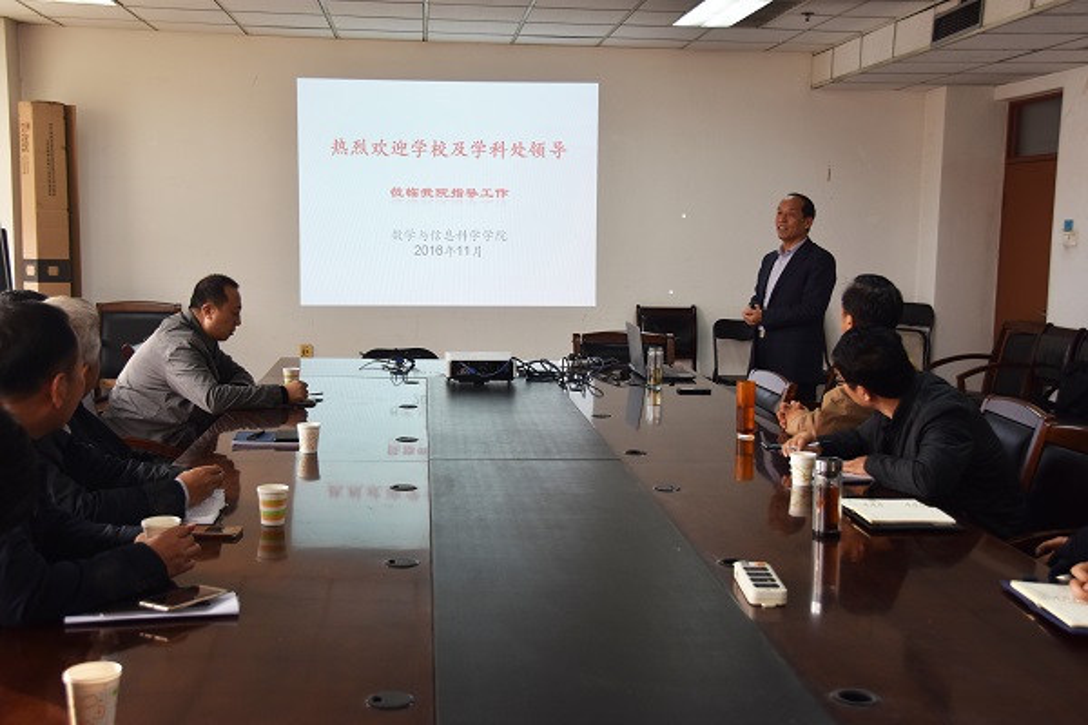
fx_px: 1315
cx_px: 544
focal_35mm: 44
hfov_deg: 45.0
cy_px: 362
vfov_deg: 30.8
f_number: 4
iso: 200
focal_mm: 29
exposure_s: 1/60
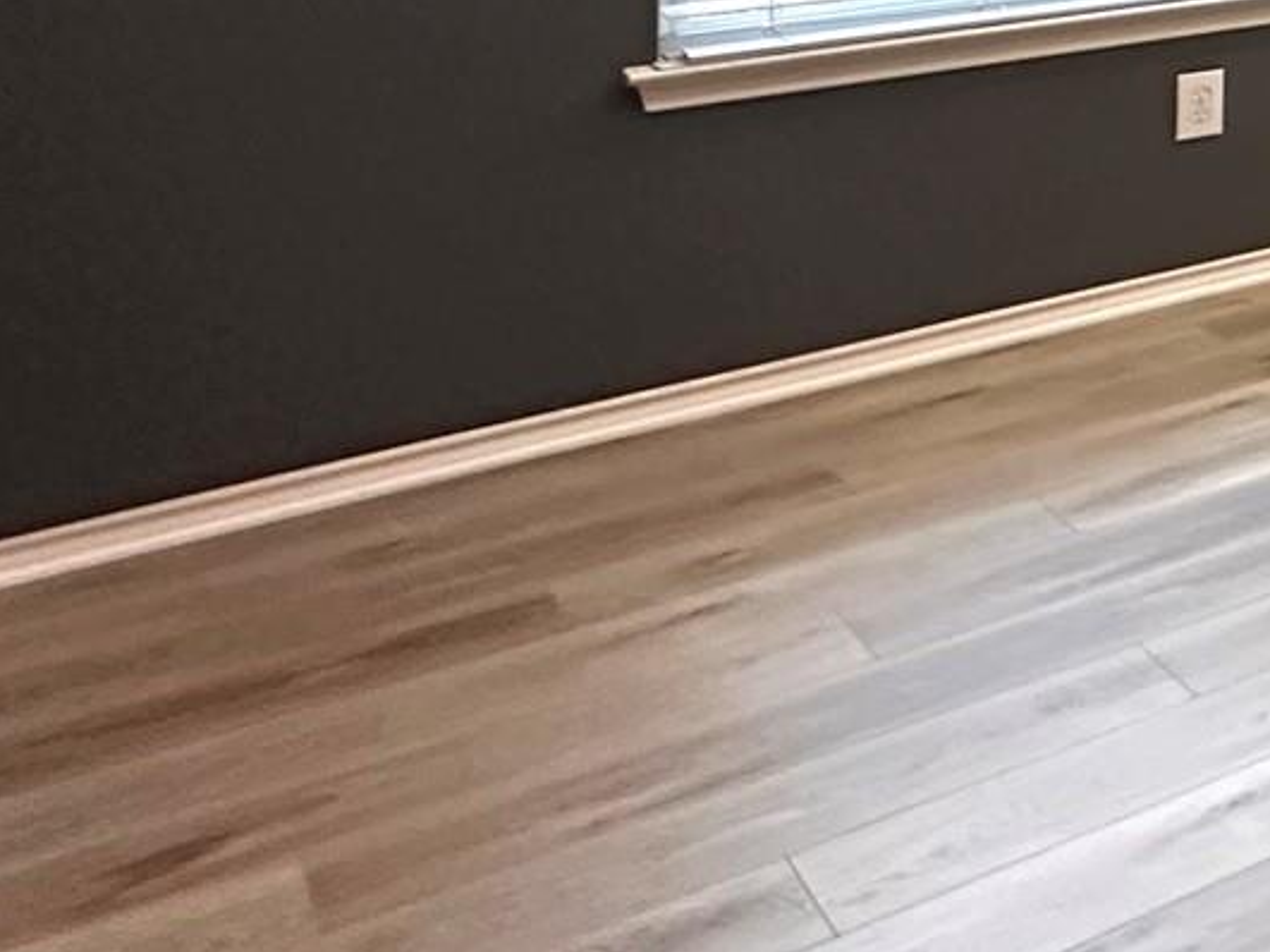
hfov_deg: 20.9
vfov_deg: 23.2
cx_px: 2387
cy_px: -364
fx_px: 1981
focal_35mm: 54
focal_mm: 2.22
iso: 320
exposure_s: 1/60
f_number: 2.2
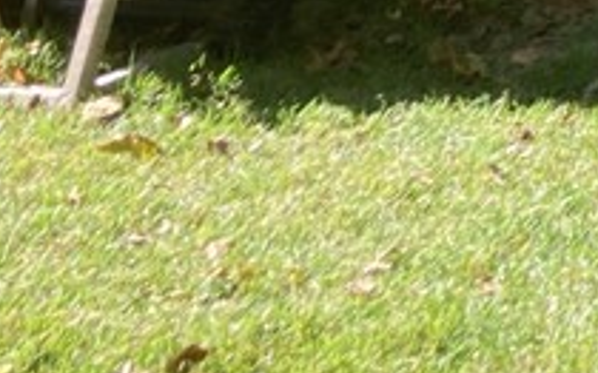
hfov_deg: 12.4
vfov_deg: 8.1
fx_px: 2362
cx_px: 1276
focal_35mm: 145
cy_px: -615
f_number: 1.8
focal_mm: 3.99
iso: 20
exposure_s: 1/302
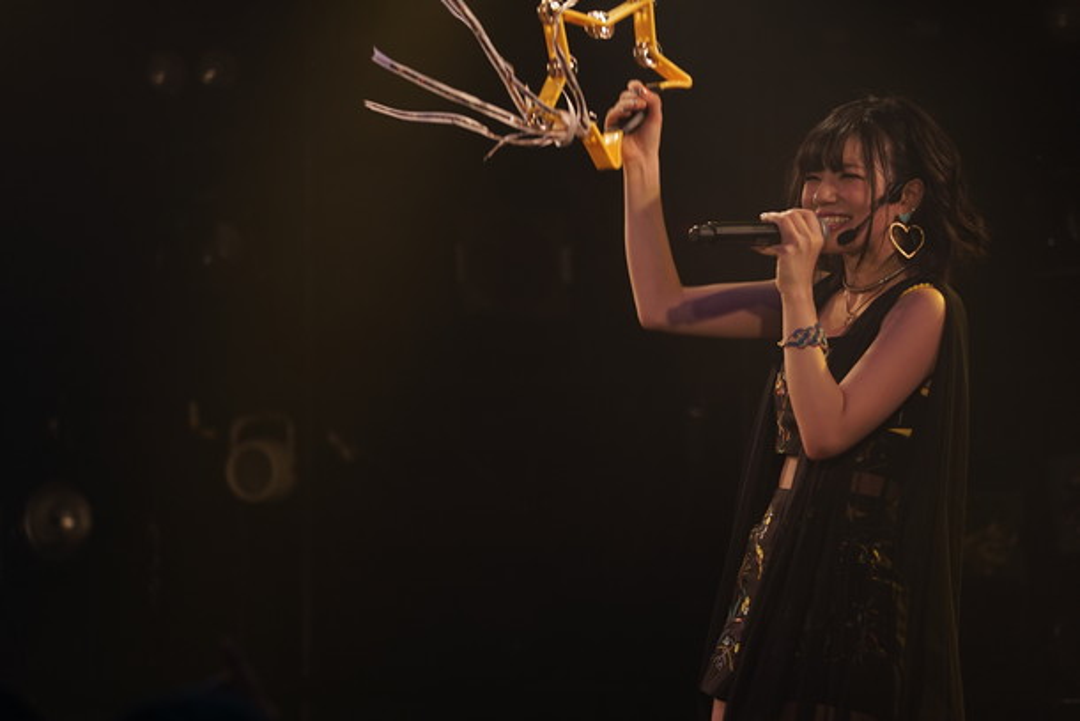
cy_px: 360
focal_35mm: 200
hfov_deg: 10.3
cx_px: 540
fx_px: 6001
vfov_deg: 6.9
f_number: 4
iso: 500
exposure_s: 1/320
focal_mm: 200
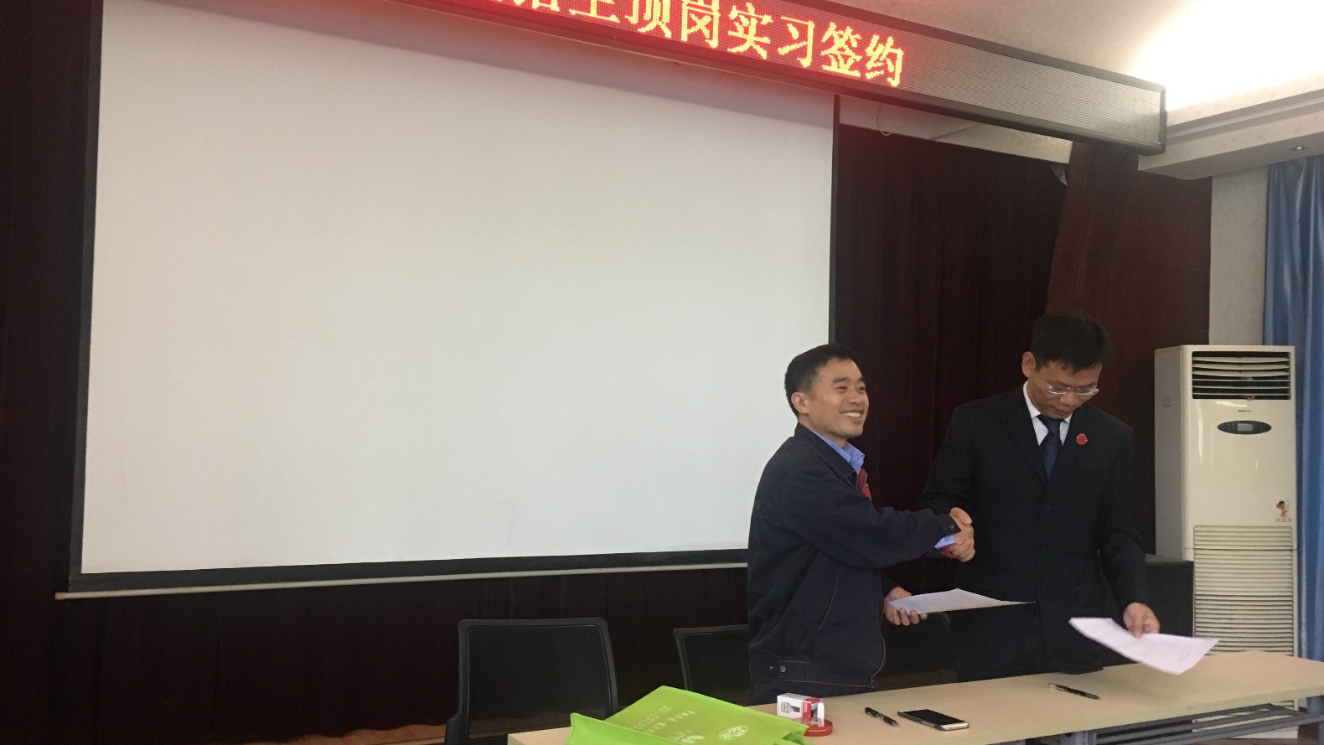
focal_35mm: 32
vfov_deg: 36.7
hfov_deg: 61.0
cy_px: 390
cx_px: 669
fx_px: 1124
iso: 200
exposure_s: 1/20
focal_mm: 4.15
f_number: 2.2
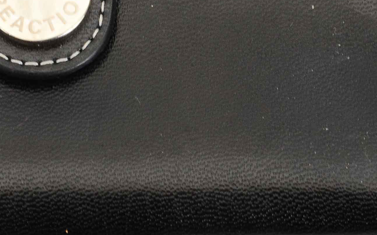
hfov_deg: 5.8
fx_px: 3698
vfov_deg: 3.6
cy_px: 15
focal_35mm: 360
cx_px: 140
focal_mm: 62
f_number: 13
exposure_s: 1/80
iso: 400
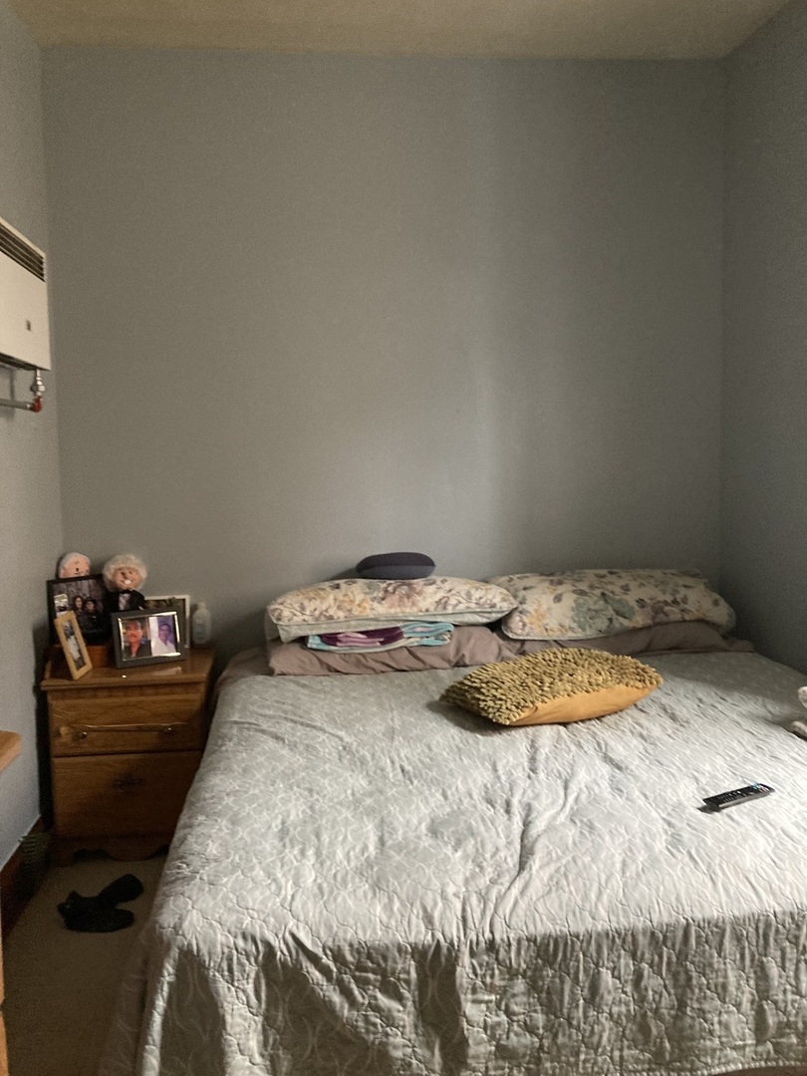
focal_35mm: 28
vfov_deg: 63.4
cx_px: 404
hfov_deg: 49.7
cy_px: 538
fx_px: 870
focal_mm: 3.99
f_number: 1.8
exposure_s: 1/33
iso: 400
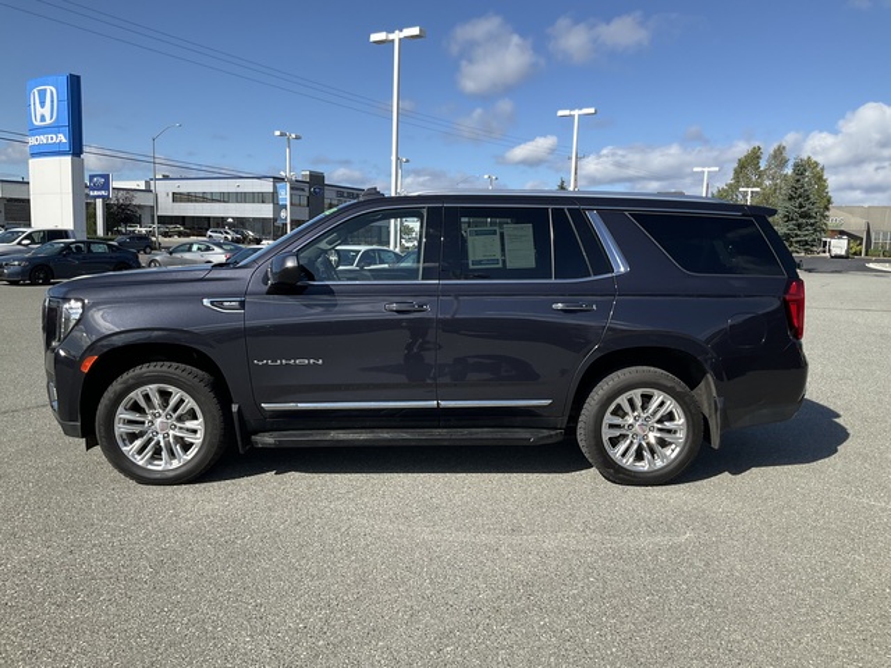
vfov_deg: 48.2
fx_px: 746
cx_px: 446
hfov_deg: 61.7
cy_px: 334
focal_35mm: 29
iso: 25
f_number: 1.8
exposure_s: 1/1786
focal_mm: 3
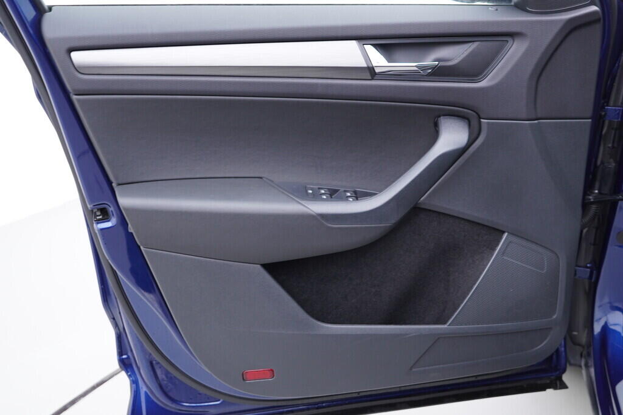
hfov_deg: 53.1
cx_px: 312
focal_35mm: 36
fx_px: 623
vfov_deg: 36.9
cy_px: 208
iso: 200
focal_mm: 24
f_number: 2.8
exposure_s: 1/40
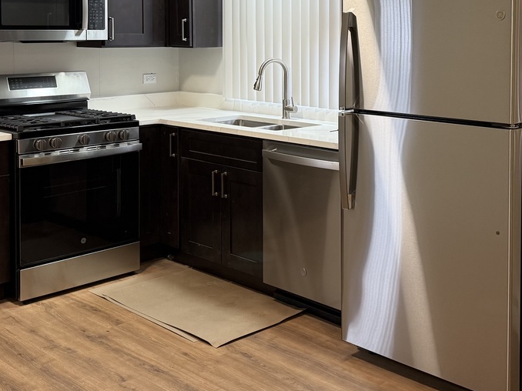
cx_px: 259
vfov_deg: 27.8
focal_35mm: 51
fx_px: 769
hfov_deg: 37.5
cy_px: 66
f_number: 1.78
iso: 200
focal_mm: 6.76
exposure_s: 1/60
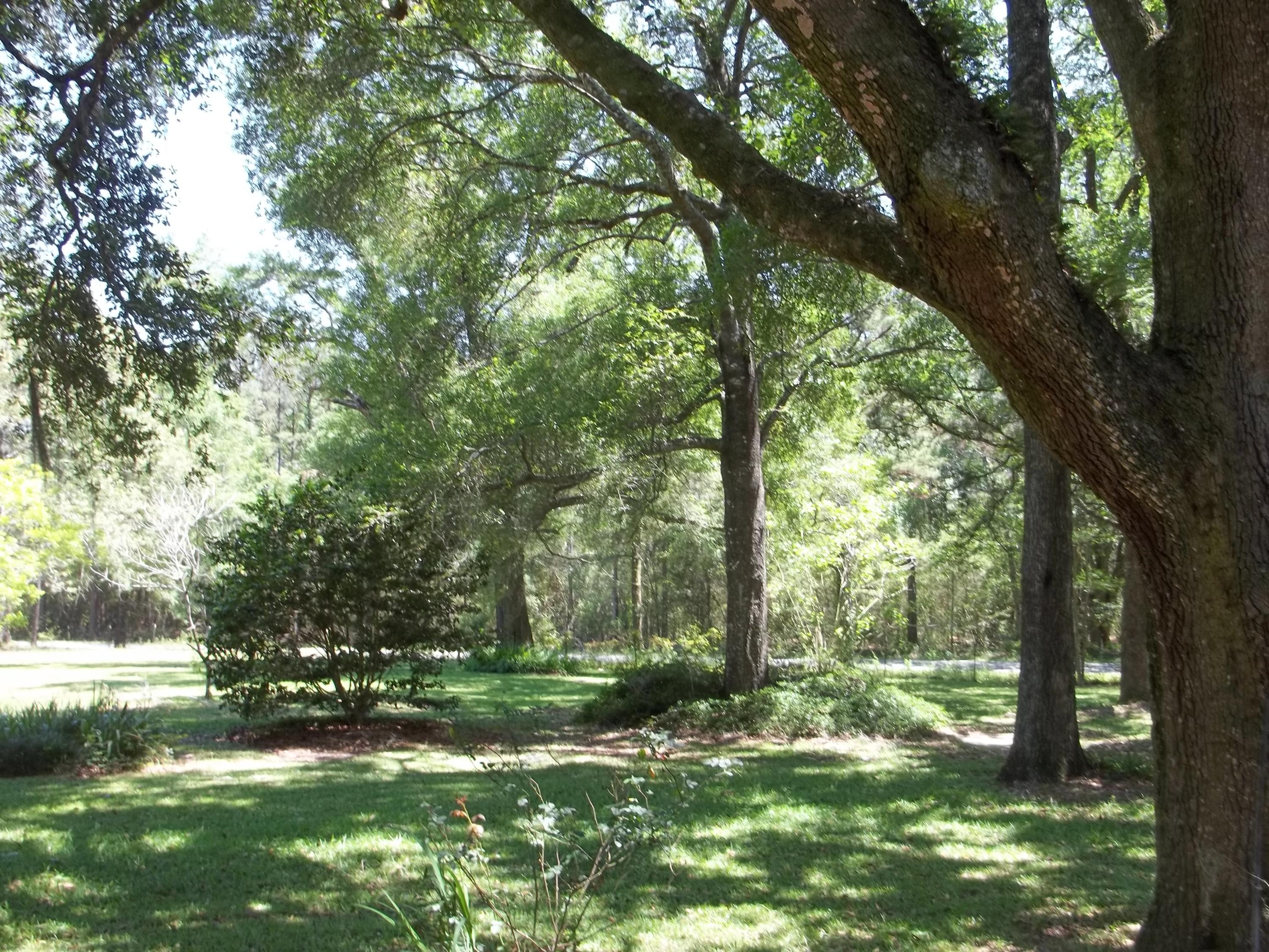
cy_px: 476
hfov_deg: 55.4
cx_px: 634
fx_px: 1210
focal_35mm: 33
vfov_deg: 42.9
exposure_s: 1/80
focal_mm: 5.9
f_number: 3.3
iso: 64
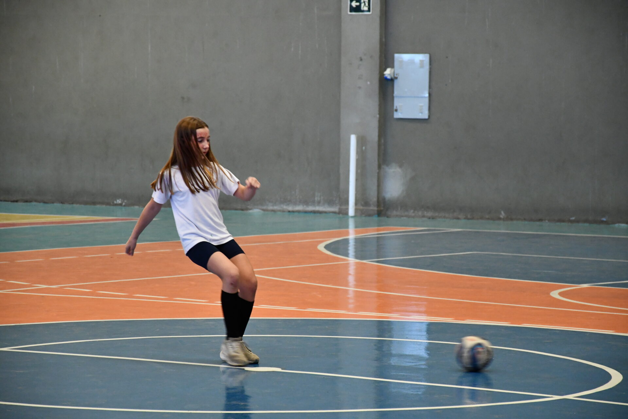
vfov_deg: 8.7
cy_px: 210
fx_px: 2739
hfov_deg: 13.1
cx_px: 314
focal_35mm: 157
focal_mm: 105
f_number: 5.6
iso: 3200
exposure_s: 1/160
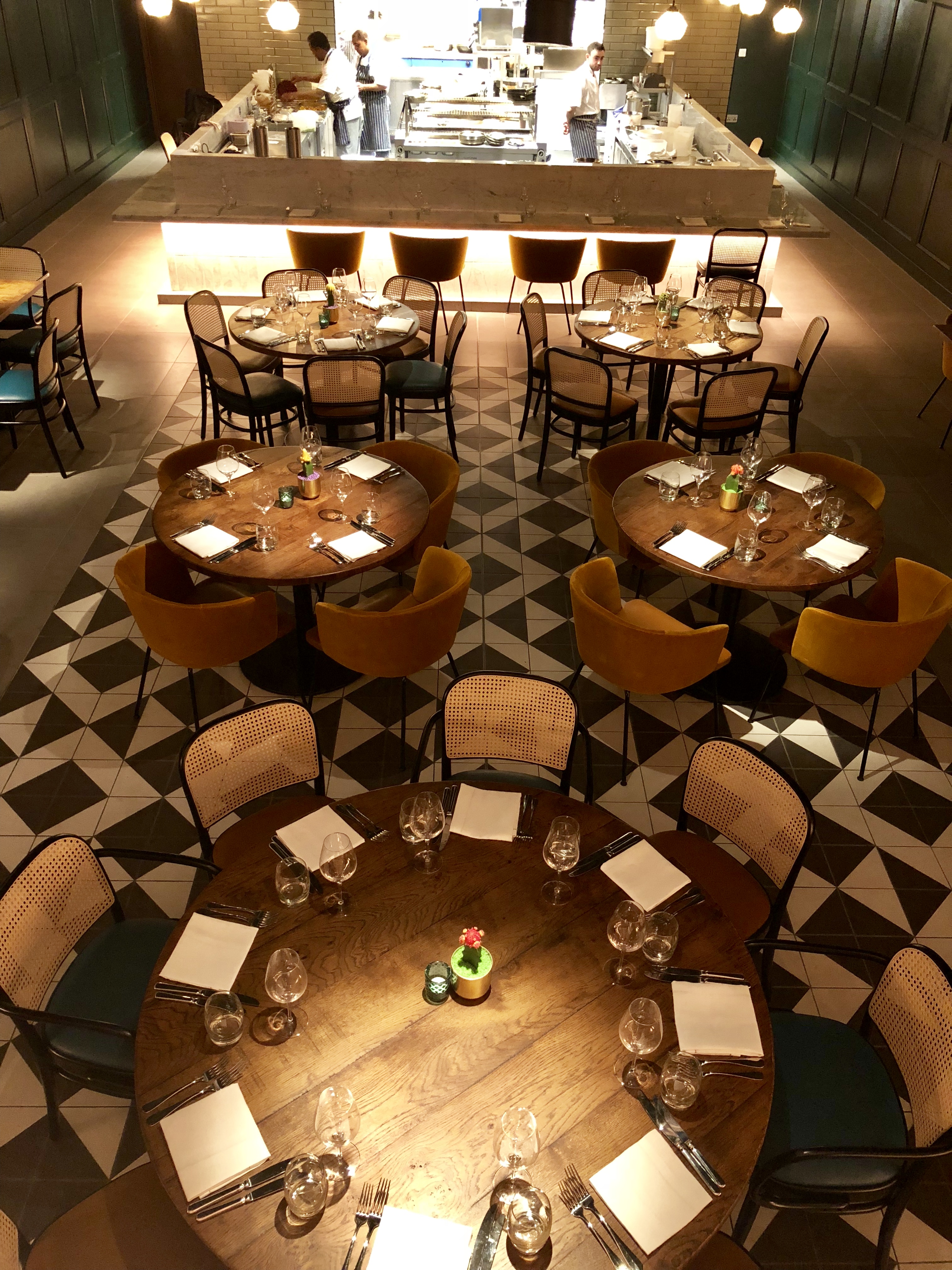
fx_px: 1027
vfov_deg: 63.4
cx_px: 476
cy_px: 635
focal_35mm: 28
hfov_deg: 49.7
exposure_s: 1/4
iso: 100
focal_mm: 4
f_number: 1.8
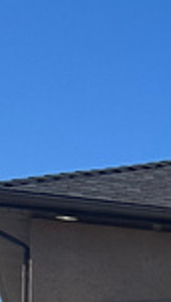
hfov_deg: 5.5
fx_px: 1412
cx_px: 821
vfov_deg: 11.4
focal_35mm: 176
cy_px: 534
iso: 80
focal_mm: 6.86
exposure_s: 1/5525
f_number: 1.78
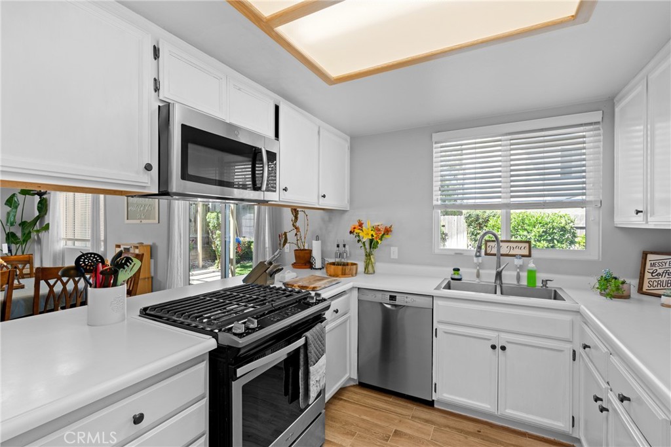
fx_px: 298
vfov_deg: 73.8
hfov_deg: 96.7
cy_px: 224
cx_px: 336
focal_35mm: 16
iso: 400
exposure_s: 1/2
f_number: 8
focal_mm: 16
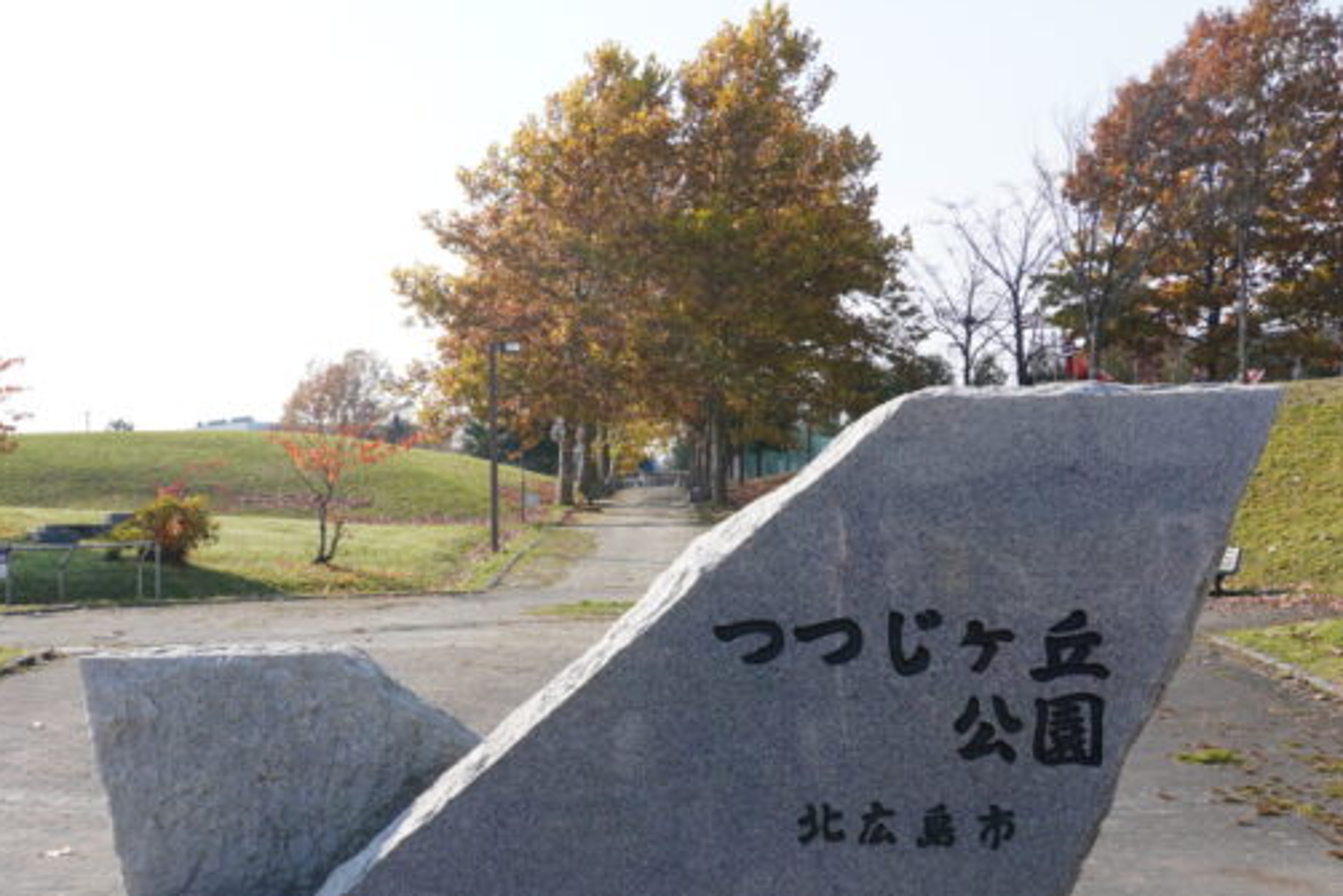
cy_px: 523
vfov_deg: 27.5
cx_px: 326
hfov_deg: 39.2
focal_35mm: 49
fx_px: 1828
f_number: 8
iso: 100
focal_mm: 16
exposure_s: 1/160
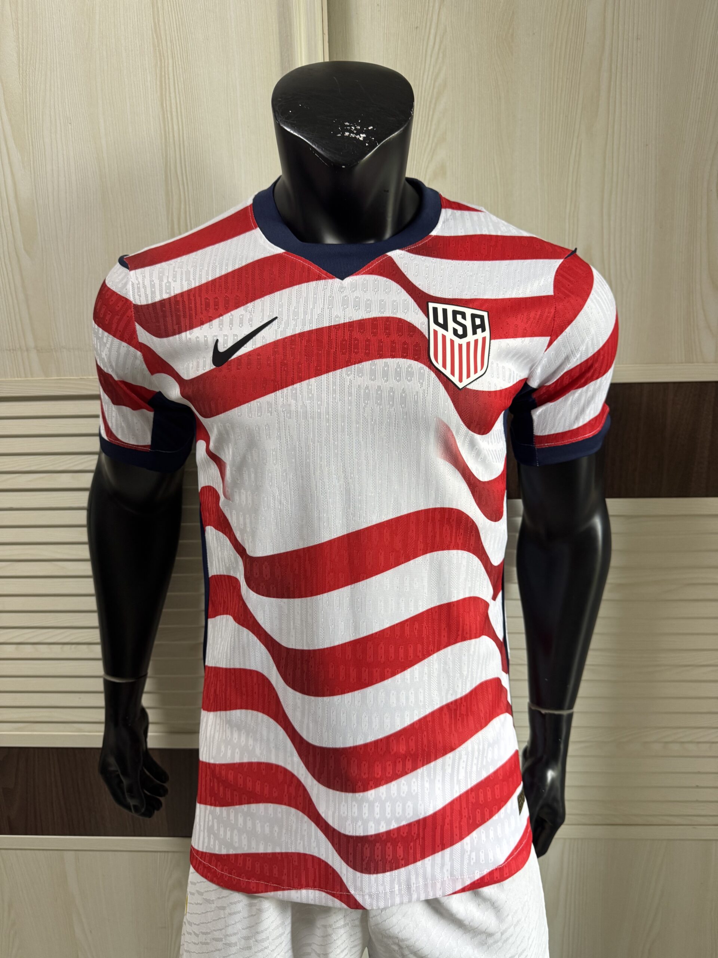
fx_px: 664
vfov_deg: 71.6
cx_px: 359
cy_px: 479
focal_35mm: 24
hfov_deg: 56.8
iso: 160
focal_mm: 6.76
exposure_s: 1/121
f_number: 1.78
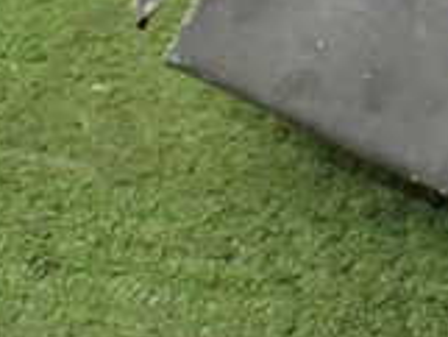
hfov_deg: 15.9
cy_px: -120
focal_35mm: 112
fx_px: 1451
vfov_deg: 12.7
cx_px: 704
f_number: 2.3
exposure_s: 1/125
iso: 800
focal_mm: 5.4
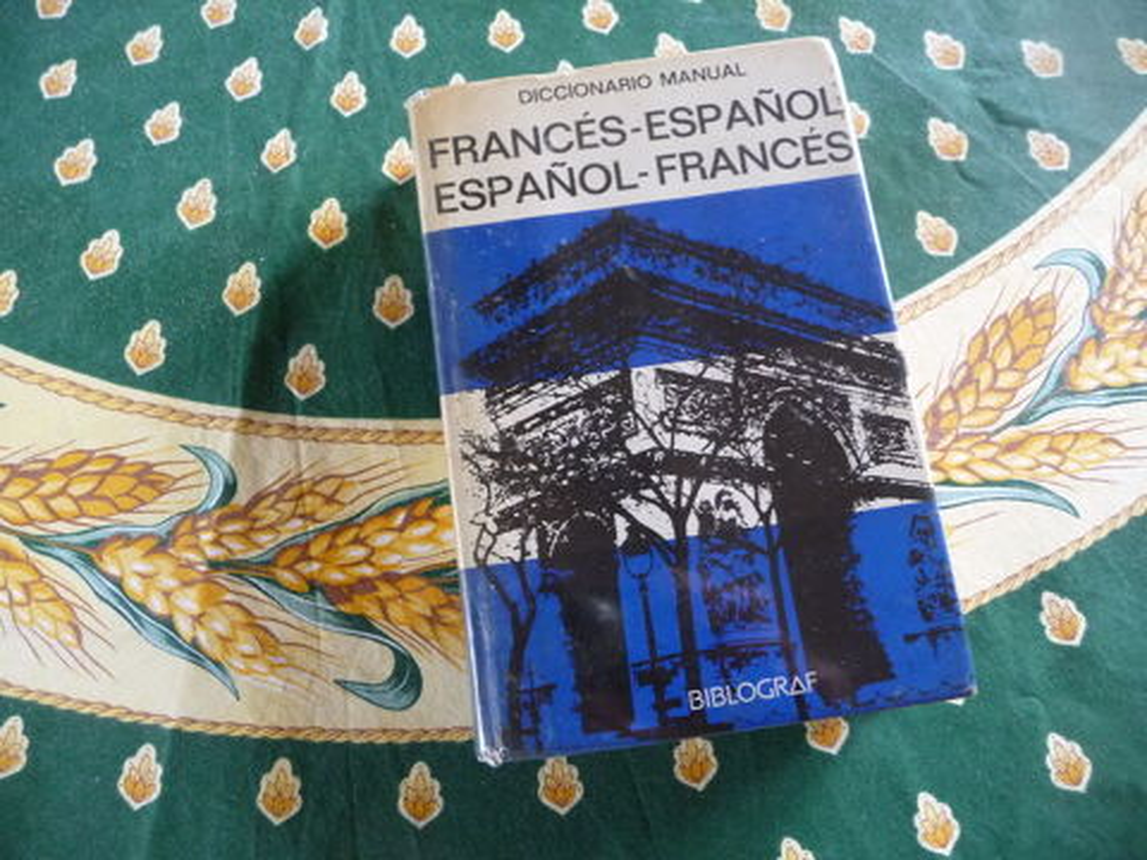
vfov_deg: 49.7
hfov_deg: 63.4
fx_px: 928
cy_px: 430
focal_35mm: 28
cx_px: 574
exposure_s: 1/15
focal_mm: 4.7
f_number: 3.3
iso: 400
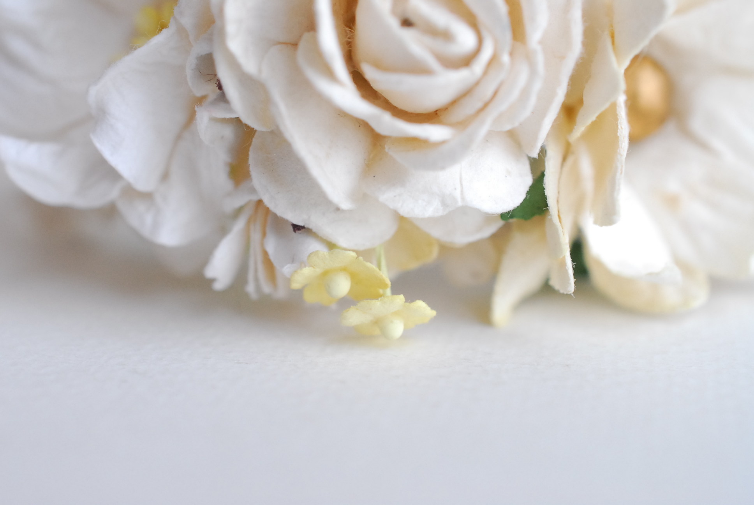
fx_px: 1258
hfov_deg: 33.4
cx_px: 377
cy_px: 252
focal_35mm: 60
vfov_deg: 22.7
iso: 800
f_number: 5.6
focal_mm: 40
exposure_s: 1/125
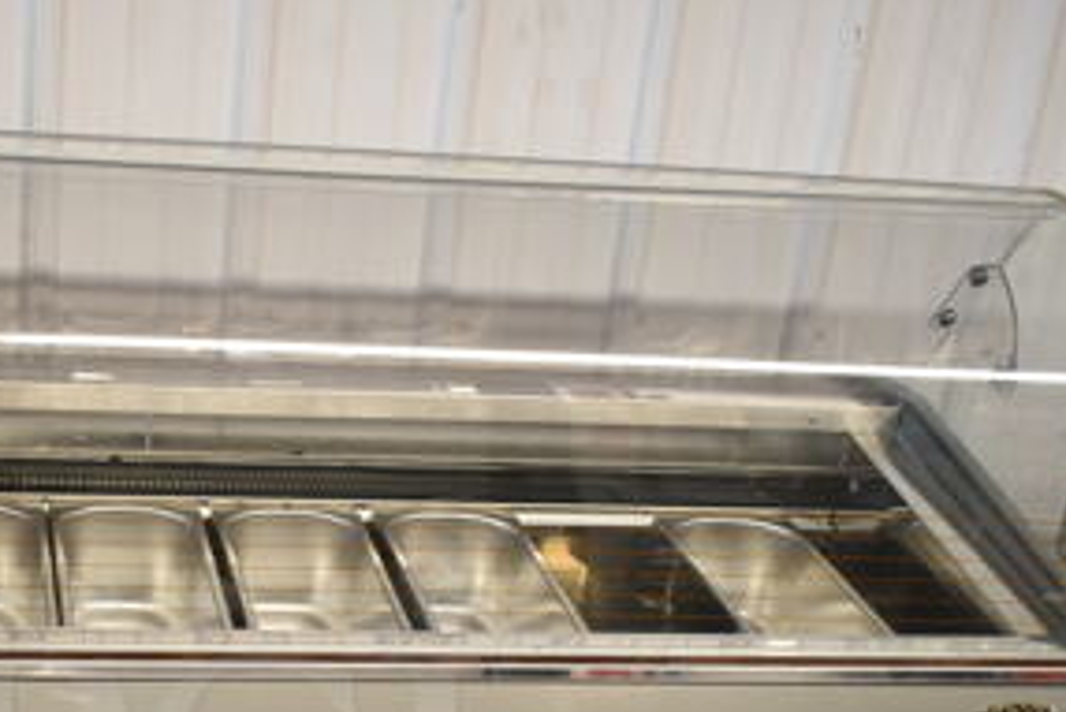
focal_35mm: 64
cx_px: 216
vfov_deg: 20.4
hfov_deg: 30.6
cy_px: 749
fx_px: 1896
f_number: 3.8
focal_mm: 20
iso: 900
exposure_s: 1/125
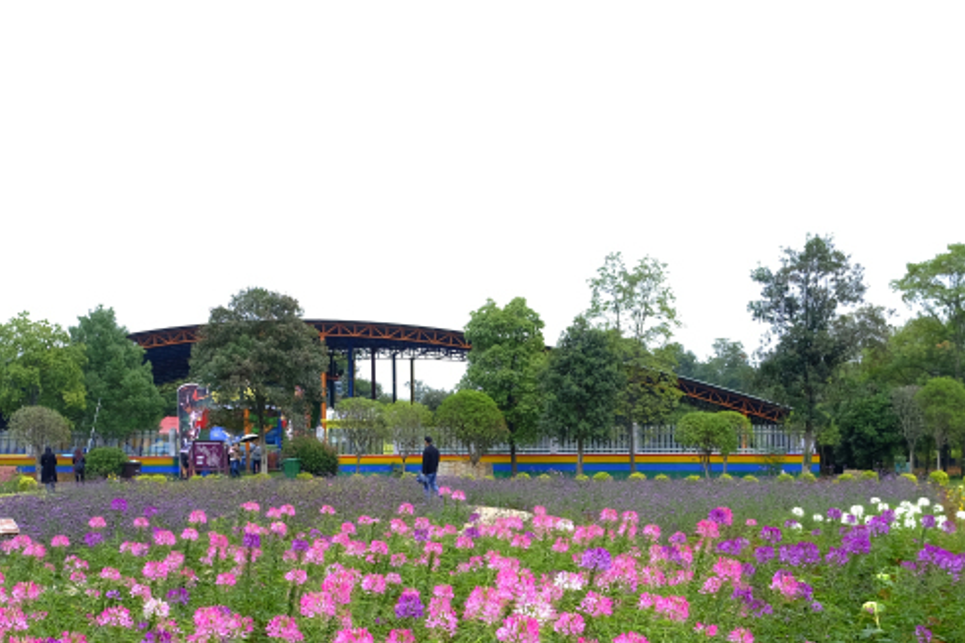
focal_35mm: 48
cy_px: 536
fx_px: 1286
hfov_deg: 41.1
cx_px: 495
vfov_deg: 27.4
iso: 100
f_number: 4
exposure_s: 1/80
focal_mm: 15
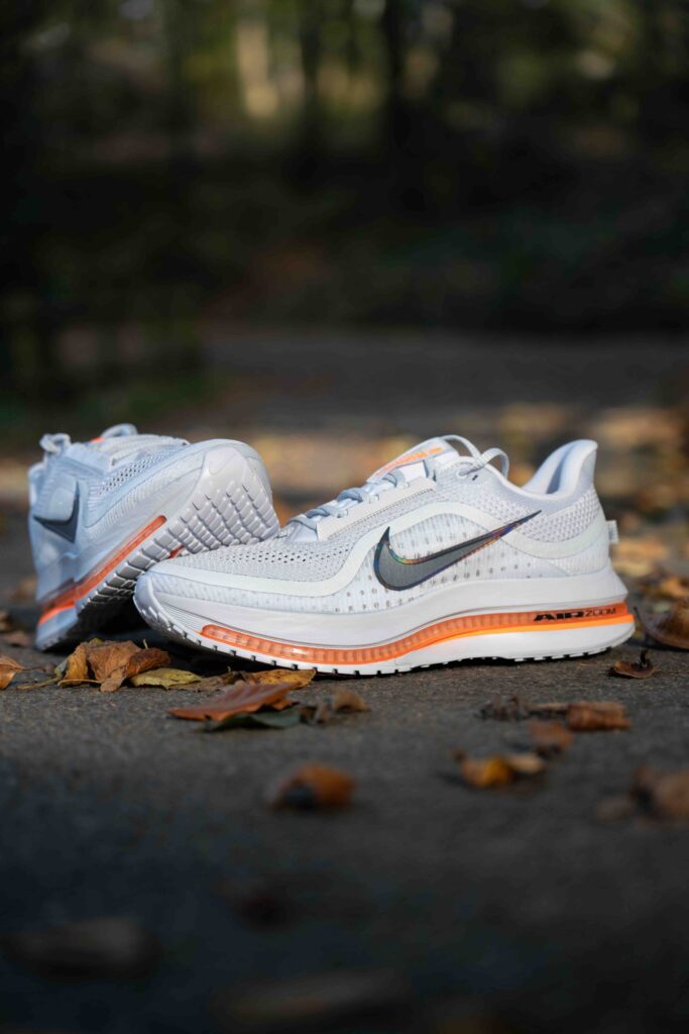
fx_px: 2353
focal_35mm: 82
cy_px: 517
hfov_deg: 16.7
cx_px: 344
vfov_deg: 24.8
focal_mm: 82
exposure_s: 1/160
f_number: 4
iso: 125
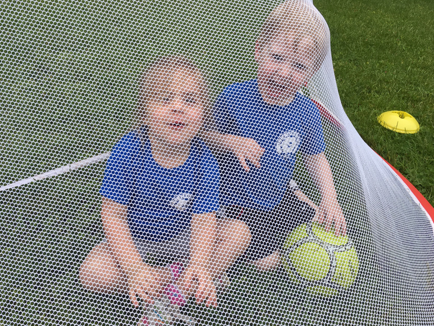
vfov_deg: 46.8
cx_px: 214
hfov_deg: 60.0
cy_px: 164
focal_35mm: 30
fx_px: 376
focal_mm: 4.15
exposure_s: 1/358
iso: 25
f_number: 2.2
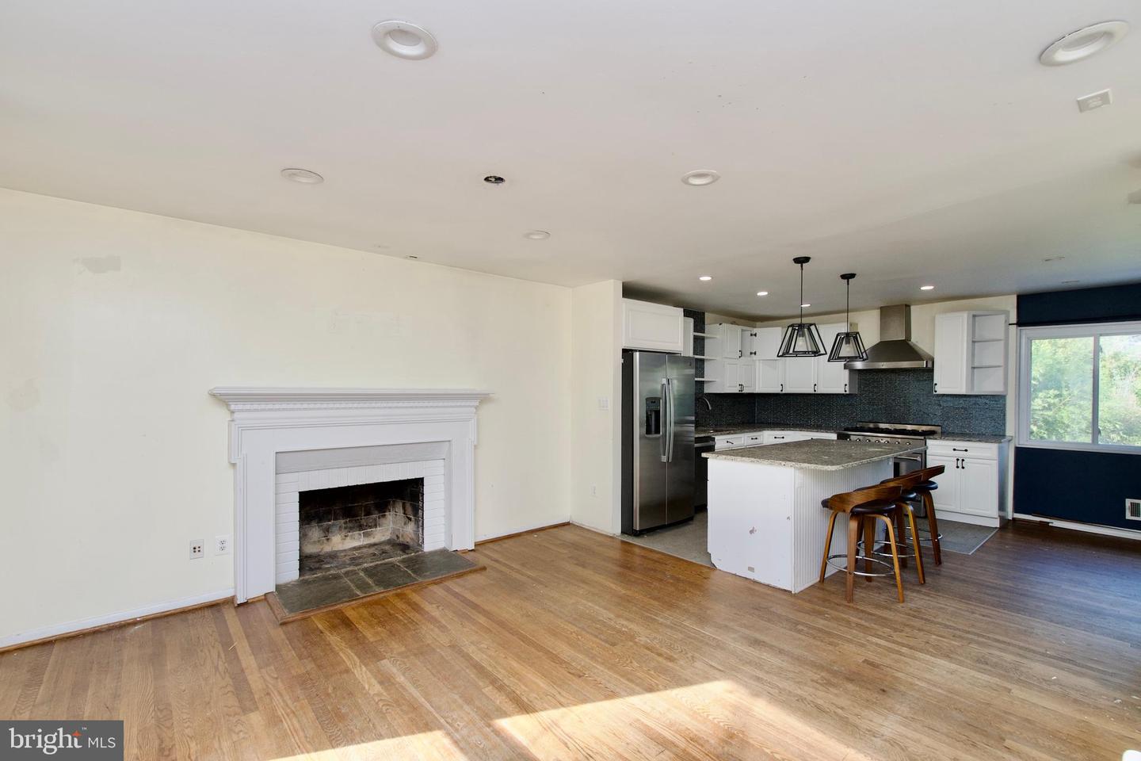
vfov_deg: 77.3
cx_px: 570
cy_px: 380
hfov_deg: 100.4
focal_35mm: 15
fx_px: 475
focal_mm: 10
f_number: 7.1
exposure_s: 1/100
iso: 320
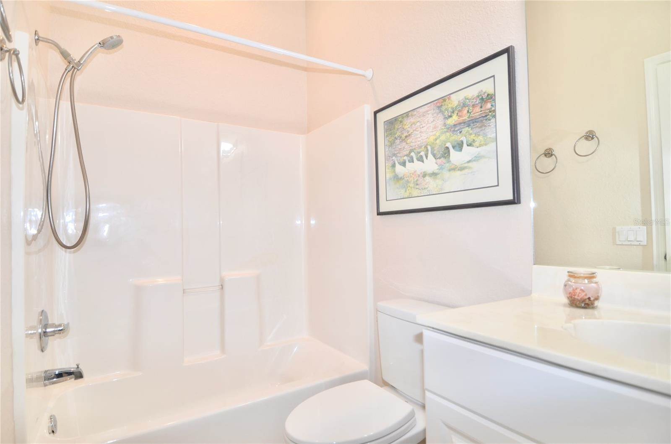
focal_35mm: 36
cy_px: 222
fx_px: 669
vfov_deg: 36.7
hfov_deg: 53.2
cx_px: 336
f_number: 4.5
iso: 200
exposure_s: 1/80
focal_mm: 24
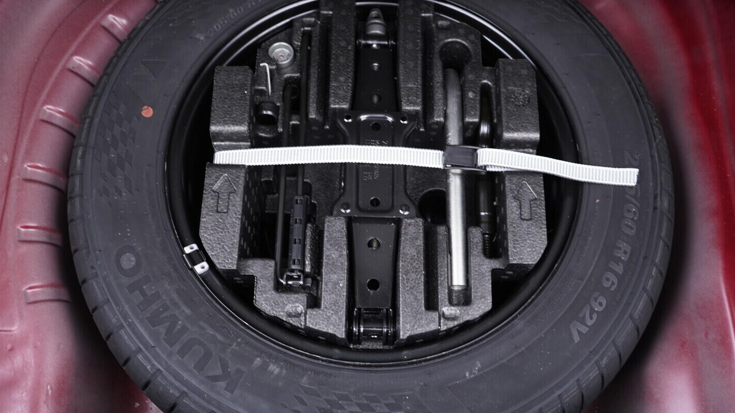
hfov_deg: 52.8
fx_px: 741
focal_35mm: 38
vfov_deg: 31.2
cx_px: 367
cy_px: 211
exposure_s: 1/40
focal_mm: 24
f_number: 2.8
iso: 500
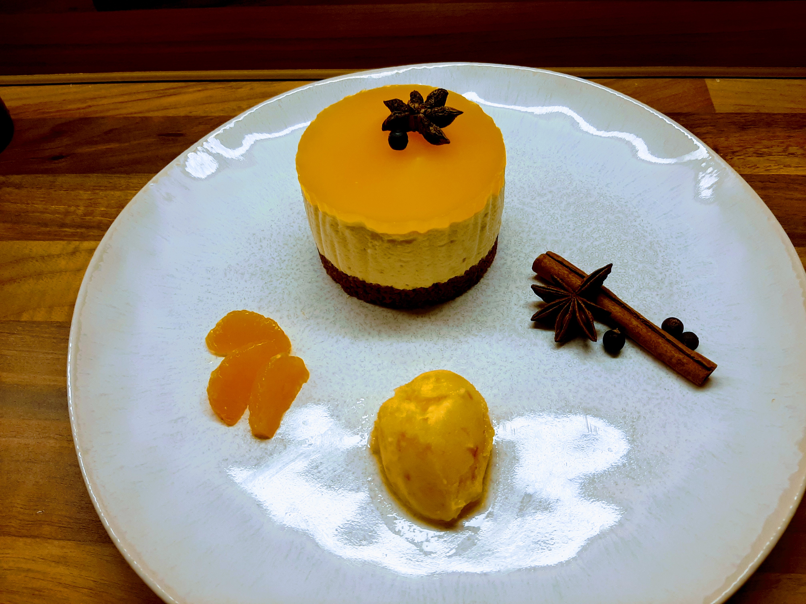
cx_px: 403
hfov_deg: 67.3
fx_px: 605
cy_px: 302
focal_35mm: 26
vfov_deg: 53.1
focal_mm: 3.93
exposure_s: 1/100
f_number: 1.7
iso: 50
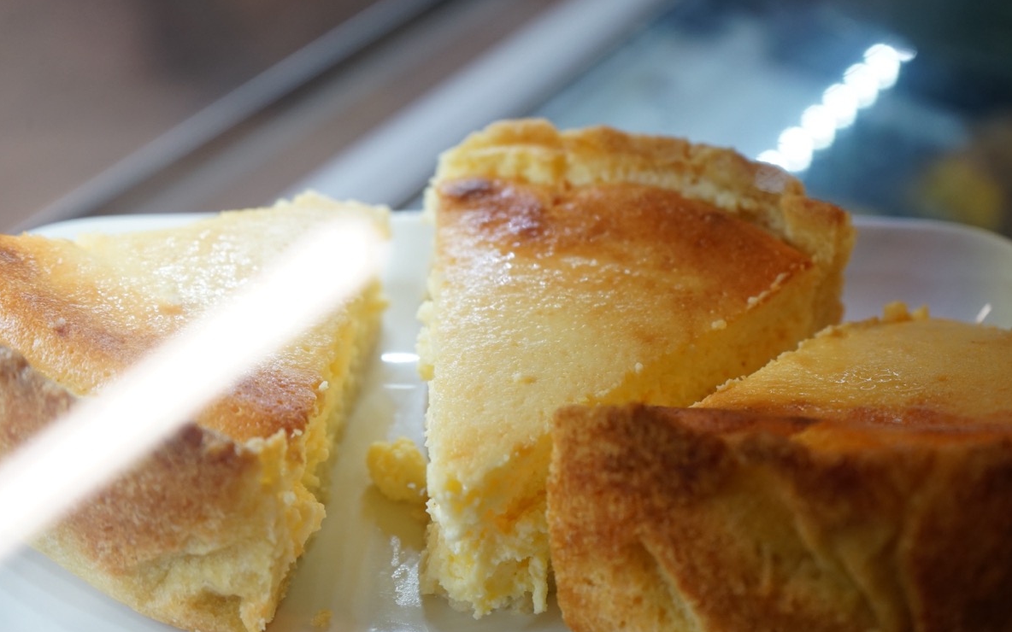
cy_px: 313
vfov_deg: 21.0
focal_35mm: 62
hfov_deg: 33.0
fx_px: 1710
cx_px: 509
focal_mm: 60
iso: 800
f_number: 6.3
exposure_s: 1/60
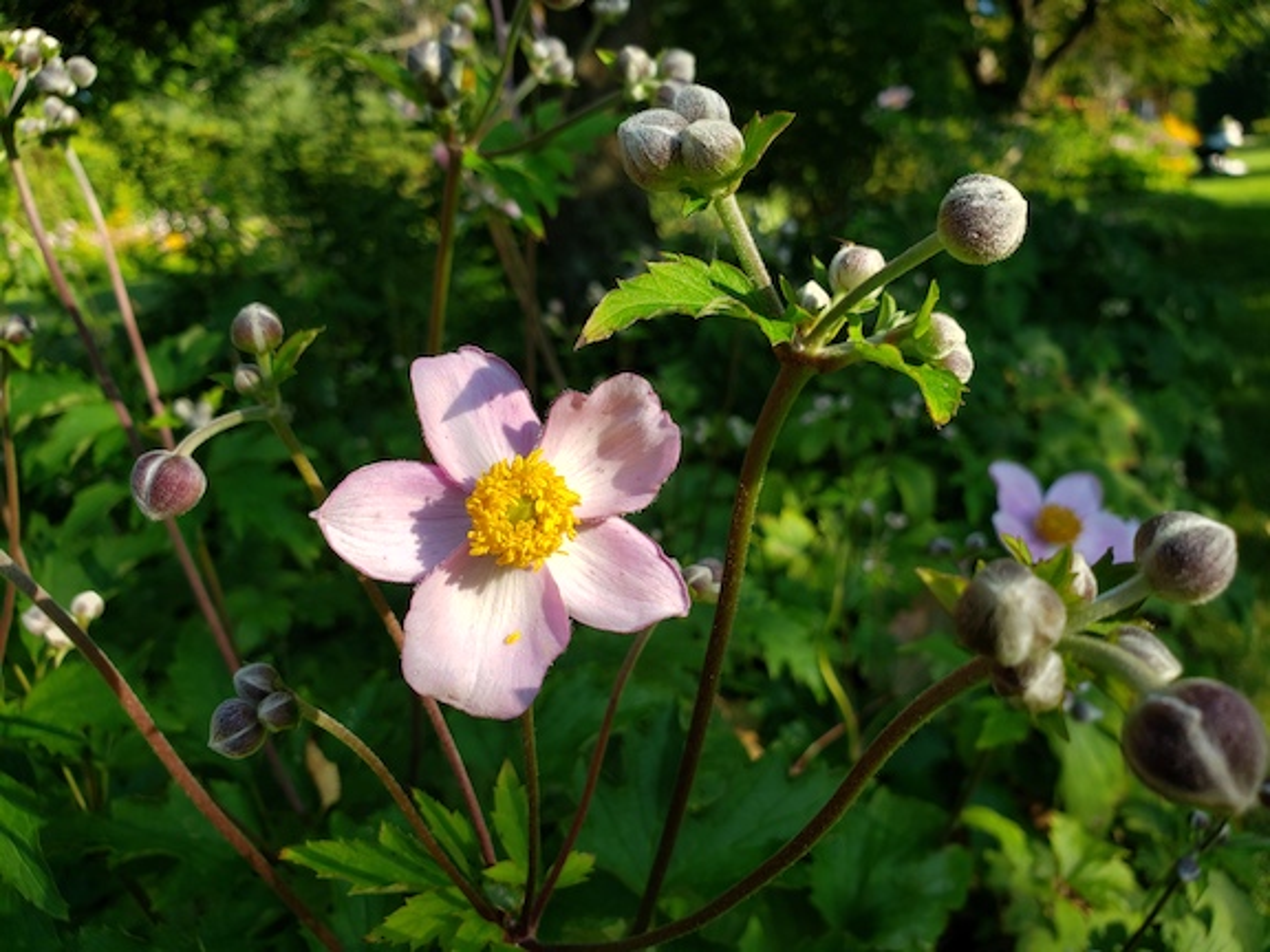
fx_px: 954
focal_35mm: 26
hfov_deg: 67.3
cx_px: 635
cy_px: 476
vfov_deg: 53.1
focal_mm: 4.3
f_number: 2.4
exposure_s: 1/376
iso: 50
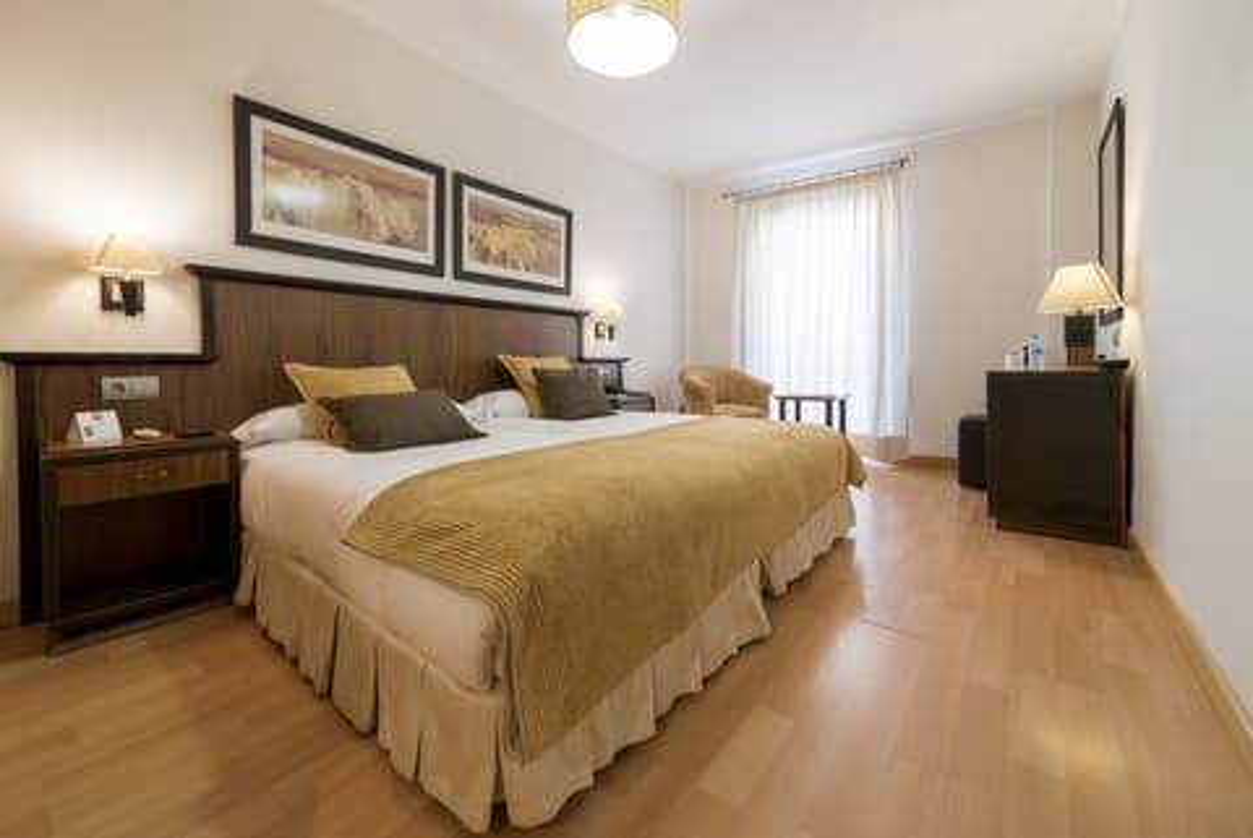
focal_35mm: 14
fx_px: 488
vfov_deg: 81.3
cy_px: 419
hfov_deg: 104.2
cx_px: 626
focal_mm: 14
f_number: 3.5
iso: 500
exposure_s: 1/125
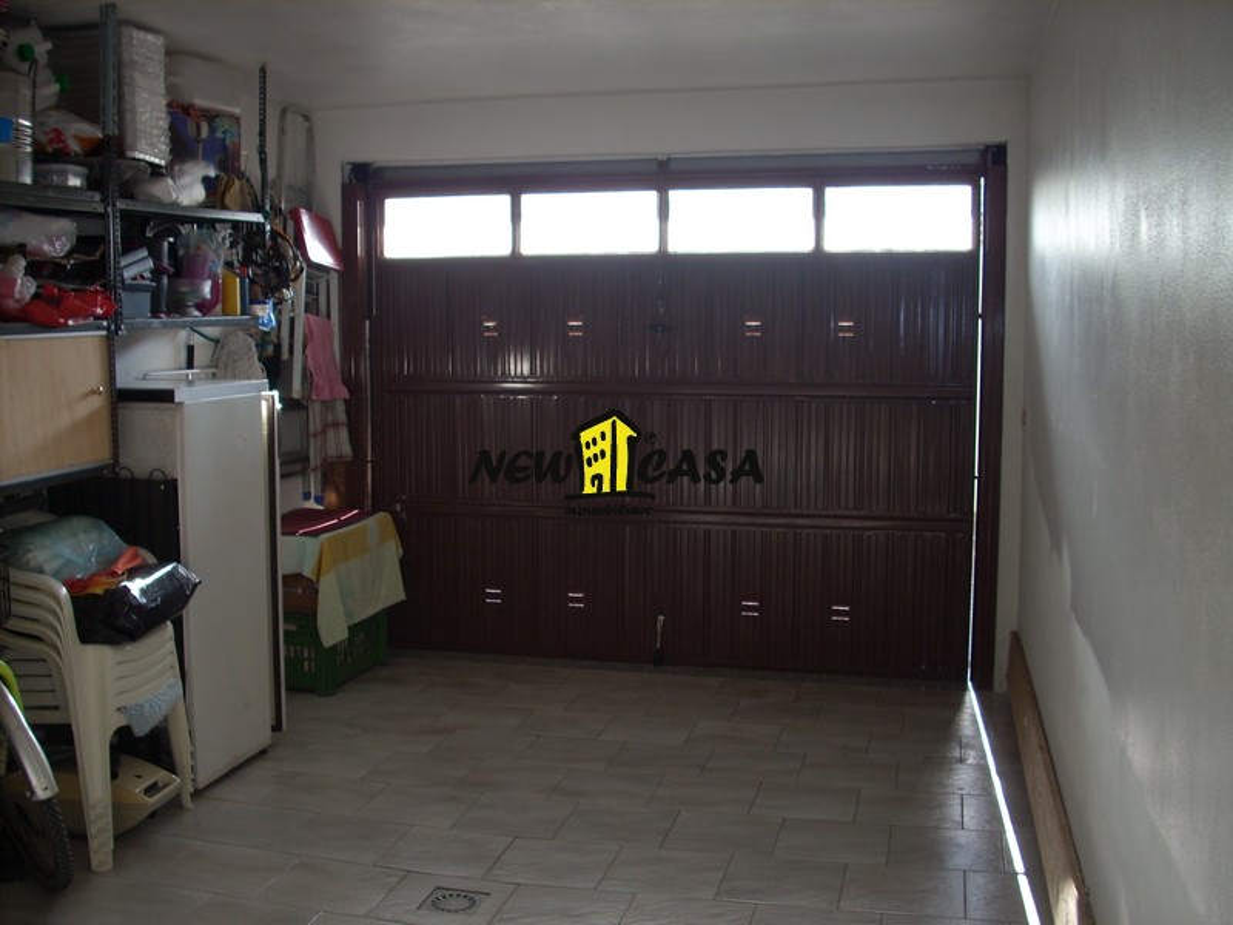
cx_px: 616
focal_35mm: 37
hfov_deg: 50.1
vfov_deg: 38.7
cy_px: 462
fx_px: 1318
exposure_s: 1/38.9
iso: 64
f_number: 2.8
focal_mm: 6.2
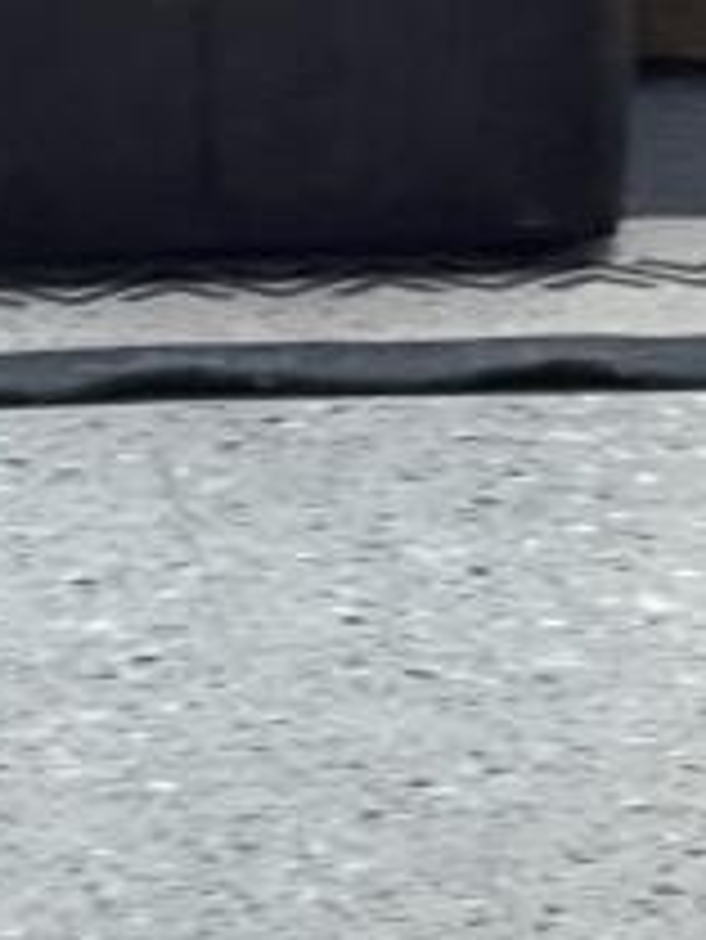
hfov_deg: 3.4
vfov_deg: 4.4
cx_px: -513
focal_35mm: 440
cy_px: -1192
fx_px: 11953
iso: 160
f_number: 2.2
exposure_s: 1/50
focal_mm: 7.5
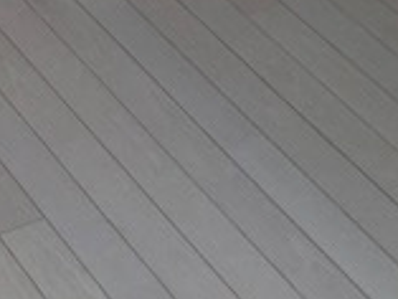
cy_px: -144
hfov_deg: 15.1
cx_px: -309
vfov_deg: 12.4
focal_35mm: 114
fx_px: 1312
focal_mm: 3.99
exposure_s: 1/50
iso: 25
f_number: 1.8
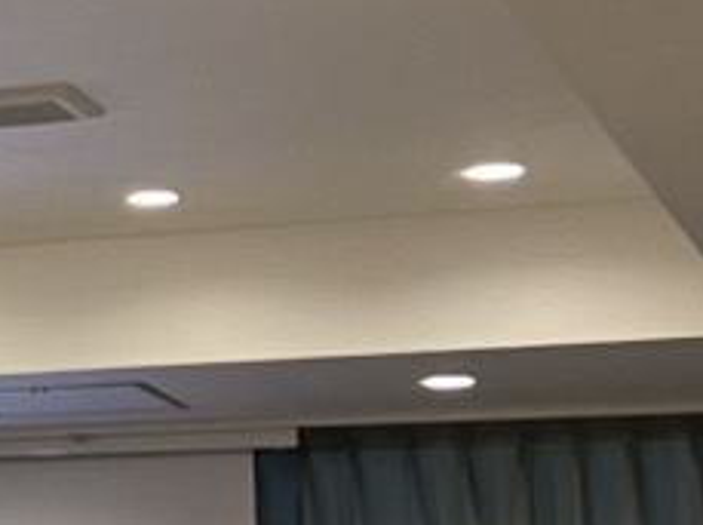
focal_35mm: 147
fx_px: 2981
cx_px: -1087
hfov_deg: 11.0
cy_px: 316
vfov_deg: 10.1
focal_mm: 3.99
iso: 80
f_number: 1.8
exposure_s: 1/60
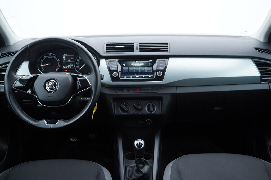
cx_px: 136
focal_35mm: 36
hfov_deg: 53.1
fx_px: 271
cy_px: 90
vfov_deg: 36.9
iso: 125
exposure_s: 1/40
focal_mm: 24
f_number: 2.8
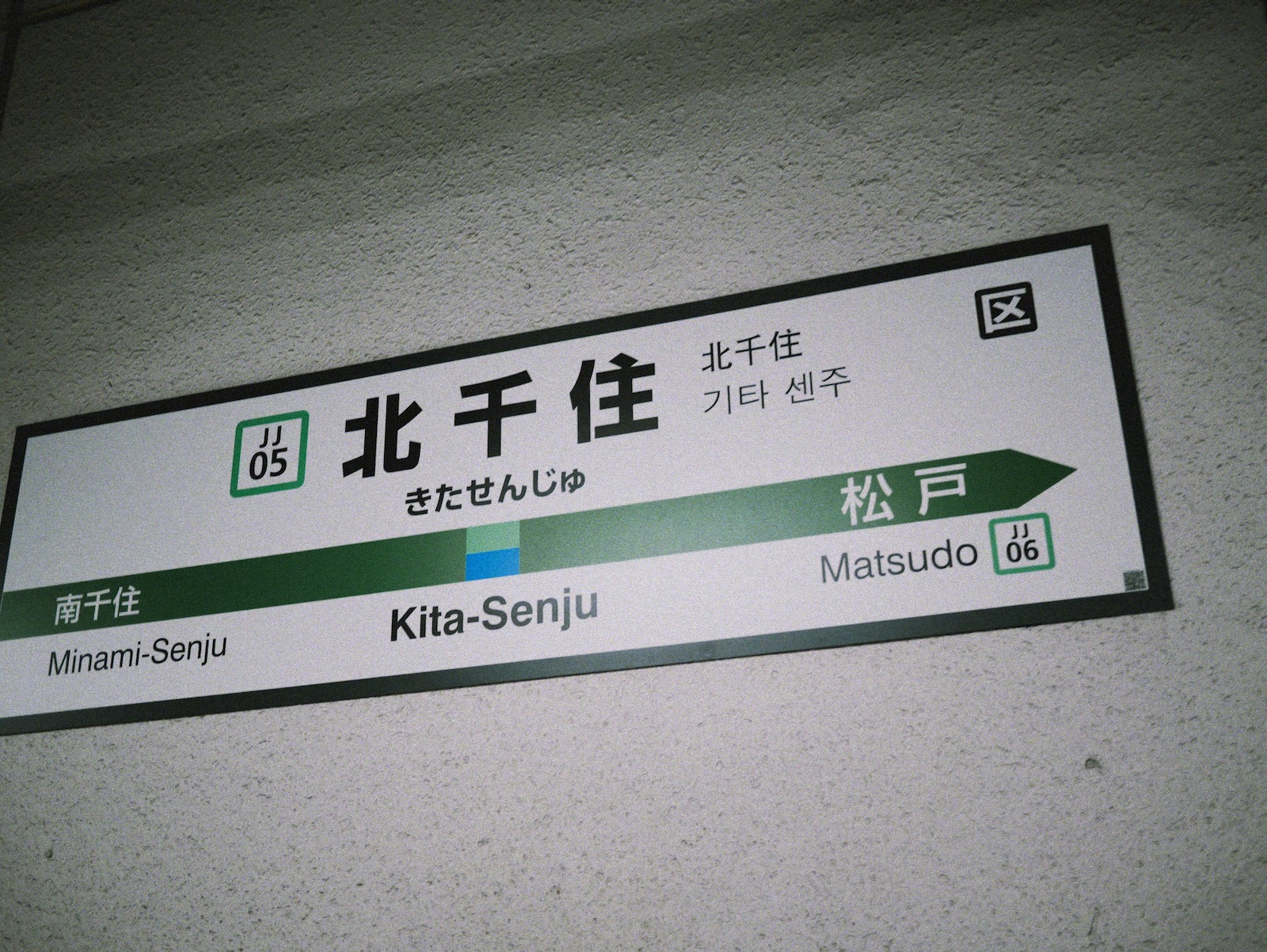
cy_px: 476
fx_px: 1465
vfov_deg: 36.0
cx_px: 634
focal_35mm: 40
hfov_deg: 46.8
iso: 100
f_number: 1.7
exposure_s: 1/100
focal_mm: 20
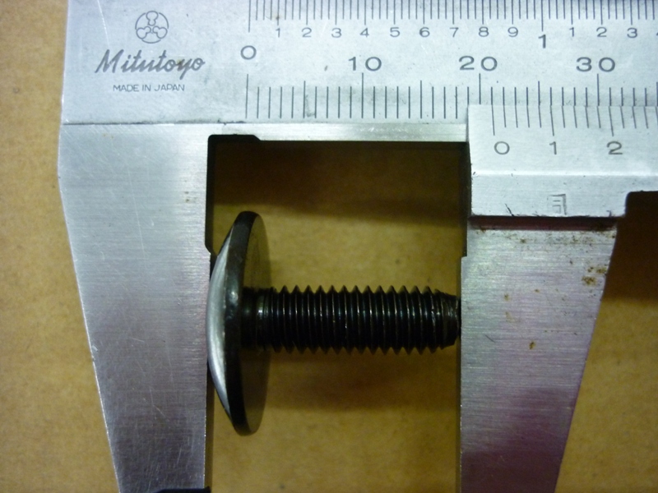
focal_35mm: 33
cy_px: 246
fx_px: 627
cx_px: 329
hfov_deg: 55.4
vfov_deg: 42.9
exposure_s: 1/10
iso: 400
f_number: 2.8
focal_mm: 5.5
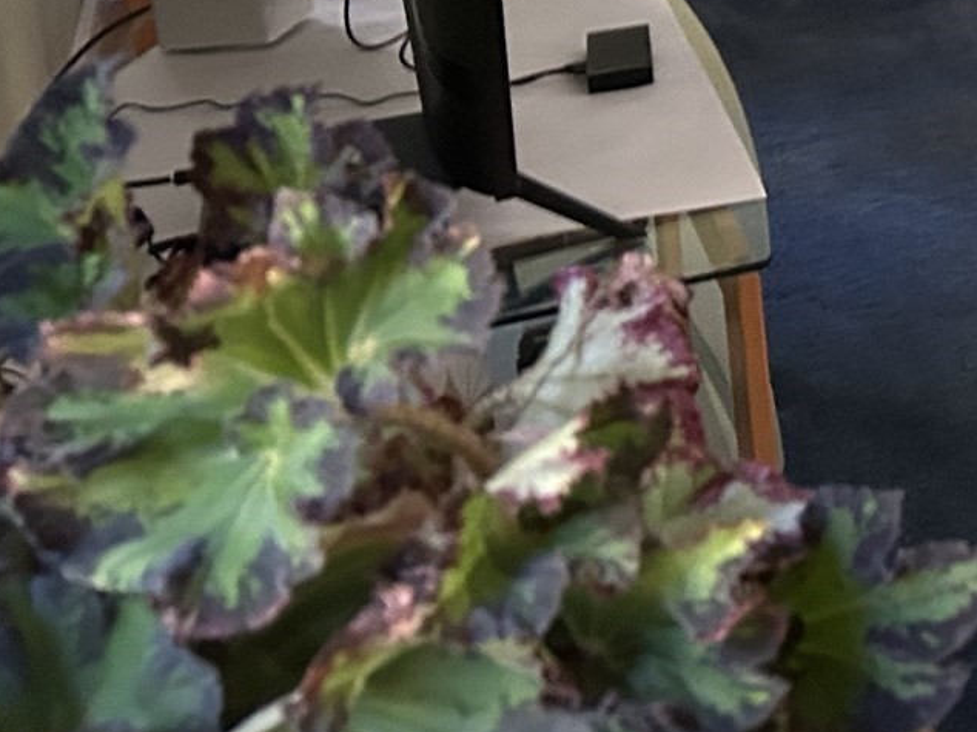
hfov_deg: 19.6
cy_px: -356
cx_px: 1547
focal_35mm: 84
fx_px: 2370
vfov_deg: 16.1
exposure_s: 1/60
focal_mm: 5.7
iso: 400
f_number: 1.5
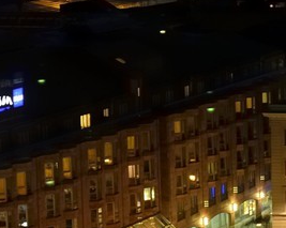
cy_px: 93
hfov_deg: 7.9
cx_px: 817
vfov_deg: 7.2
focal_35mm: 214
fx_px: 1809
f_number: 6.3
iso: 200
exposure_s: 2.5
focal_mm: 38
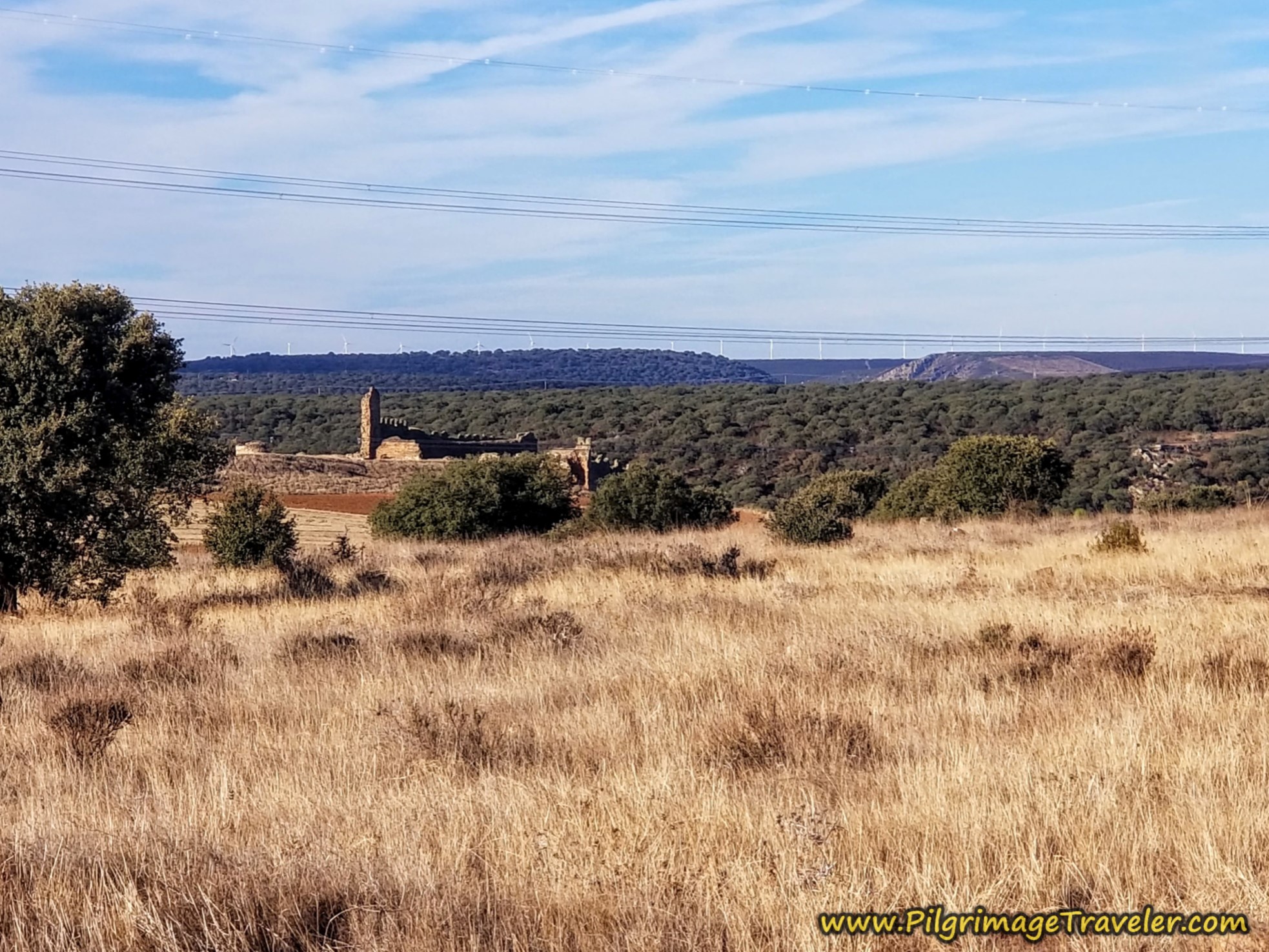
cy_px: 476
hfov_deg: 36.8
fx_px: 1907
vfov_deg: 28.0
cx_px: 634
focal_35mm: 52
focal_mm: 6
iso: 25
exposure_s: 1/808
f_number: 2.4
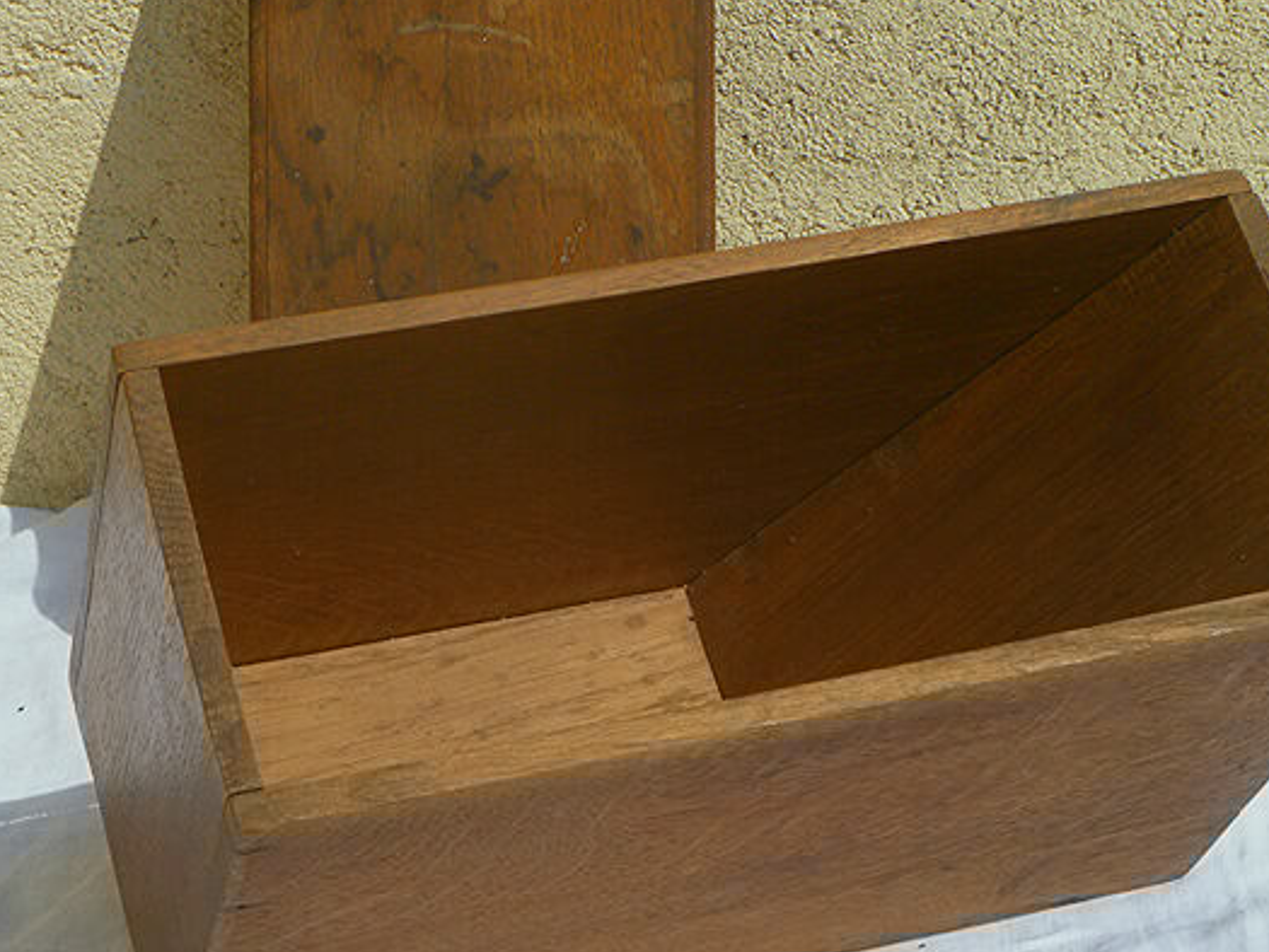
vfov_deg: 15.9
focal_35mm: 93
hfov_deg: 21.1
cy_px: 420
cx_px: 609
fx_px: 3410
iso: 80
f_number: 4.1
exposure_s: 1/800
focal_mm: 10.9
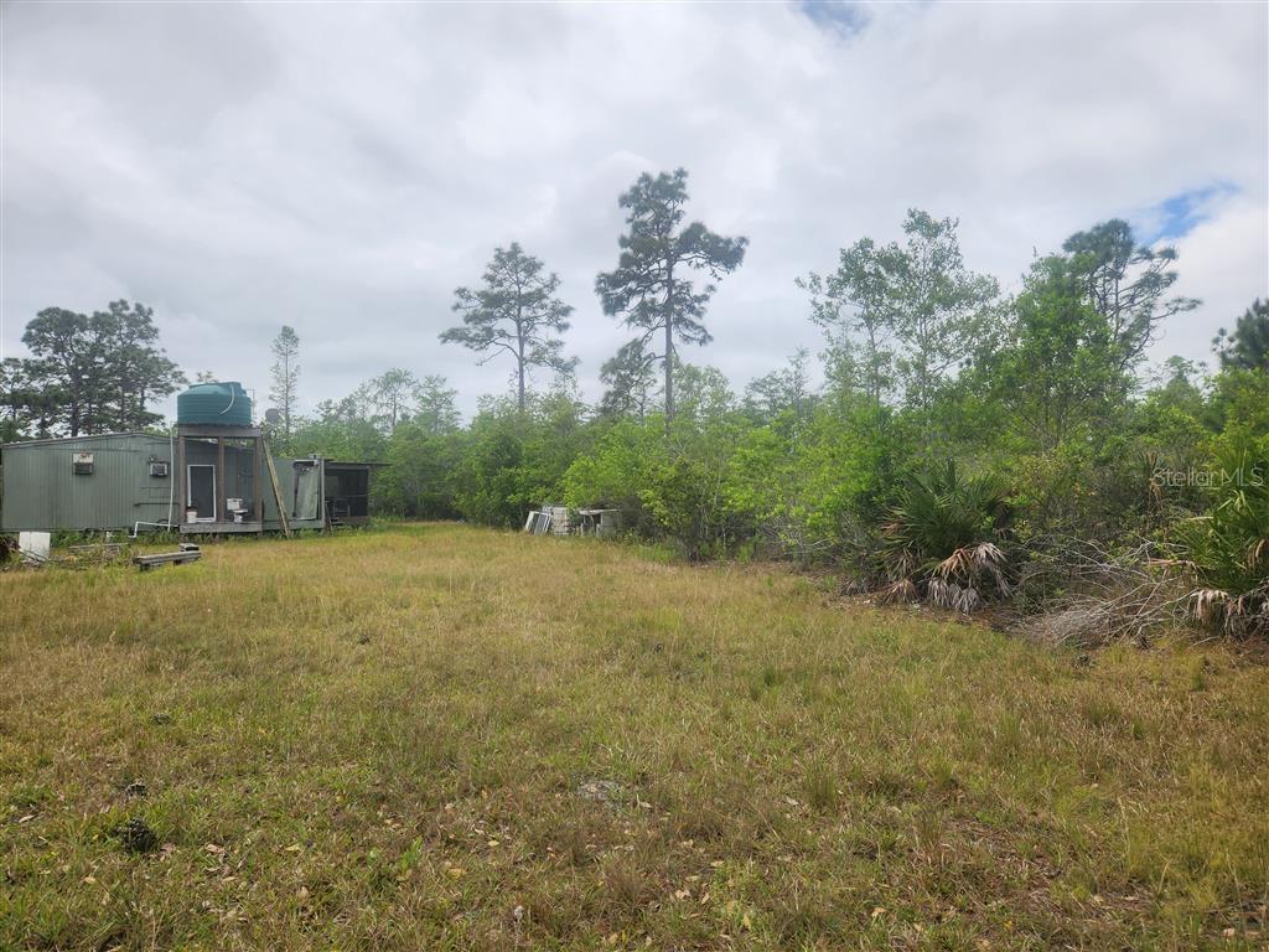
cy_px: 476
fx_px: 843
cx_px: 634
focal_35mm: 23
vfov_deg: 58.9
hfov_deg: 73.9
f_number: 1.8
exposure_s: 1/2977
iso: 20
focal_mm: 5.4
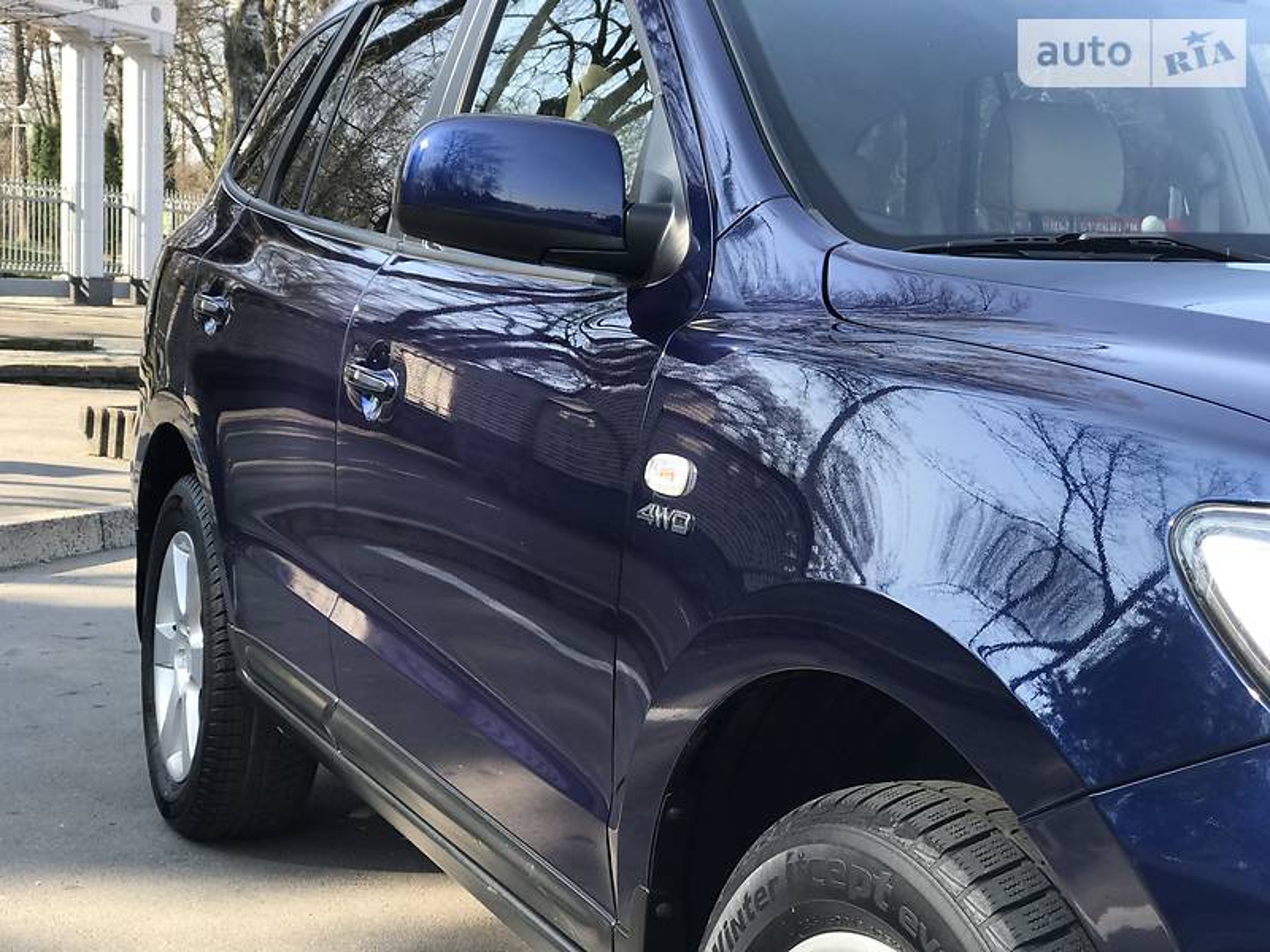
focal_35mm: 57
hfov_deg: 33.8
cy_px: 476
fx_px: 2091
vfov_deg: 25.7
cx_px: 635
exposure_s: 1/184
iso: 20
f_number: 2.8
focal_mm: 6.6
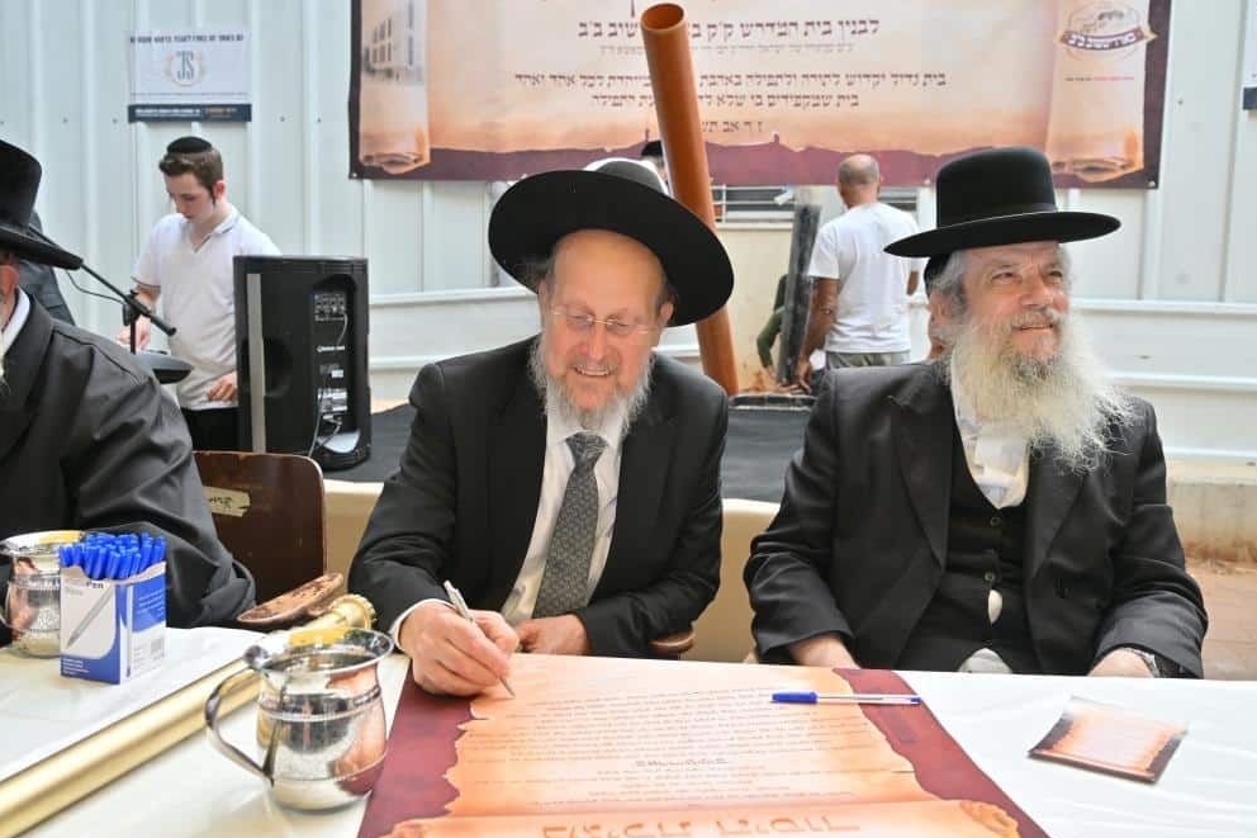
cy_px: 413
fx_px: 1117
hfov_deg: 58.7
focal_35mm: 32
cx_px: 627
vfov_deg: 41.1
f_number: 6.3
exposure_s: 1/200
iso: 100
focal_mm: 31
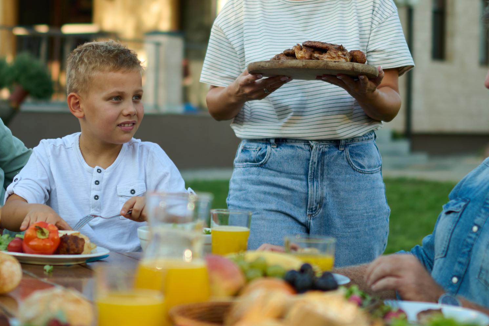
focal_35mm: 94
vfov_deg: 14.5
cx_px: 191
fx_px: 1277
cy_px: 71
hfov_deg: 21.6
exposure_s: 1/1000
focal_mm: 35
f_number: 1.4
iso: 50
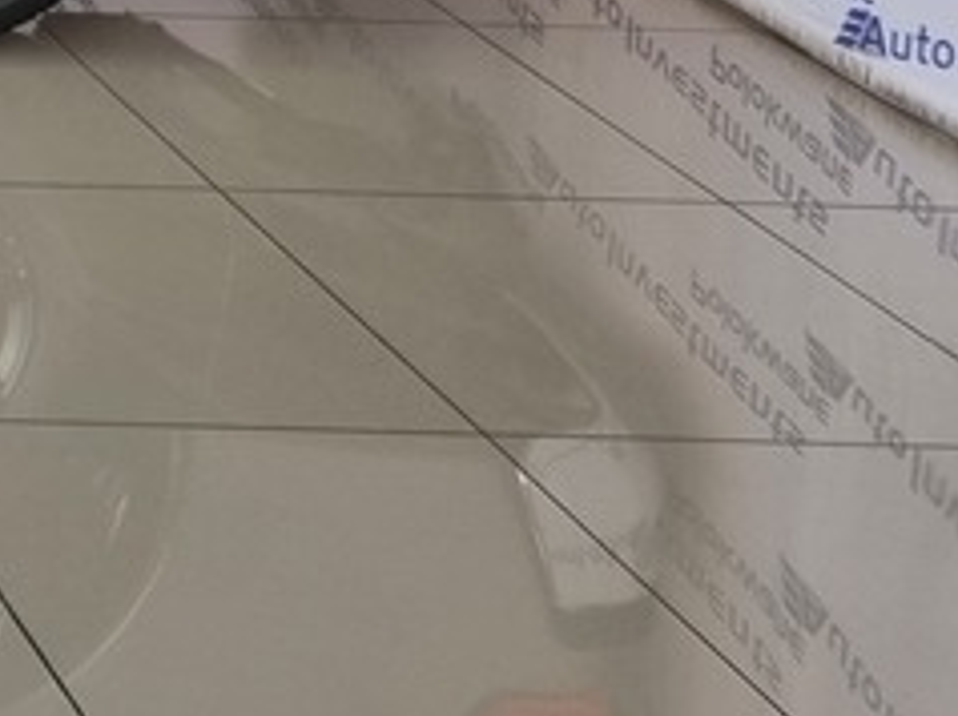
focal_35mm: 112
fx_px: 3096
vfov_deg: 12.1
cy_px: -599
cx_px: -1099
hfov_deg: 14.1
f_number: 1.8
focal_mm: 5.4
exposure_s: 1/100
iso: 80
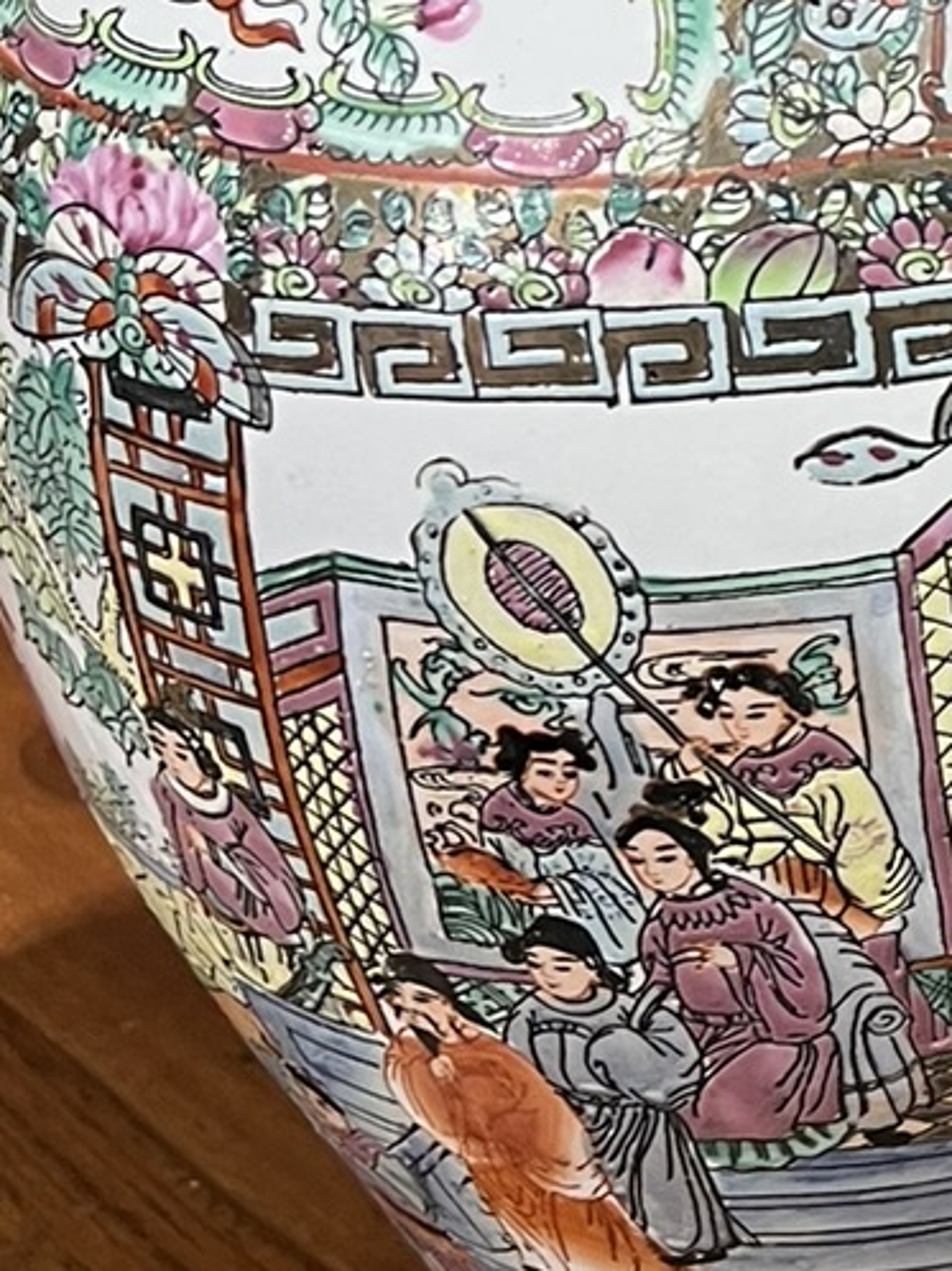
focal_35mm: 107
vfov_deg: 18.2
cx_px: 1838
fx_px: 3927
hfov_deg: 12.4
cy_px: 240
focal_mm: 5.7
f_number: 1.5
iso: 64
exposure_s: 1/50
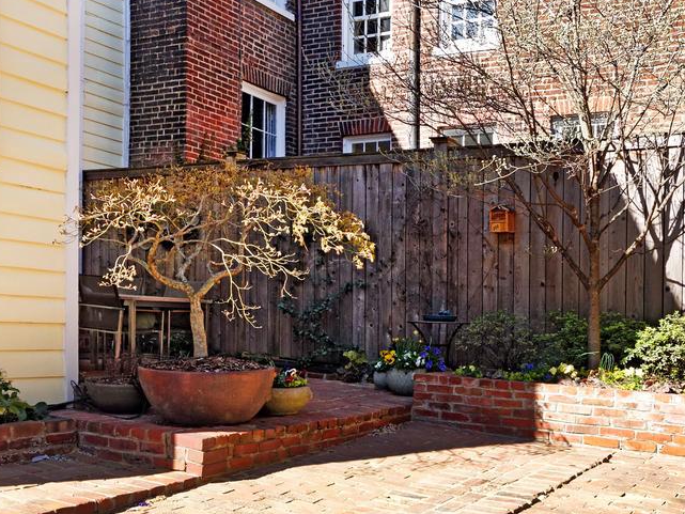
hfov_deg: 43.7
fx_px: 851
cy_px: 390
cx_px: 293
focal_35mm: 43
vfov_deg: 32.9
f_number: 10
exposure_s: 1/250
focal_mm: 14
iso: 320
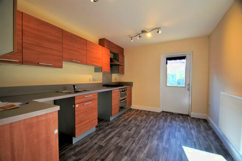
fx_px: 101
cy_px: 80
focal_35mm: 15
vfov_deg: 77.4
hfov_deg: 100.4
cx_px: 121
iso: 800
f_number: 3.5
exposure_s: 1/750
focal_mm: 10
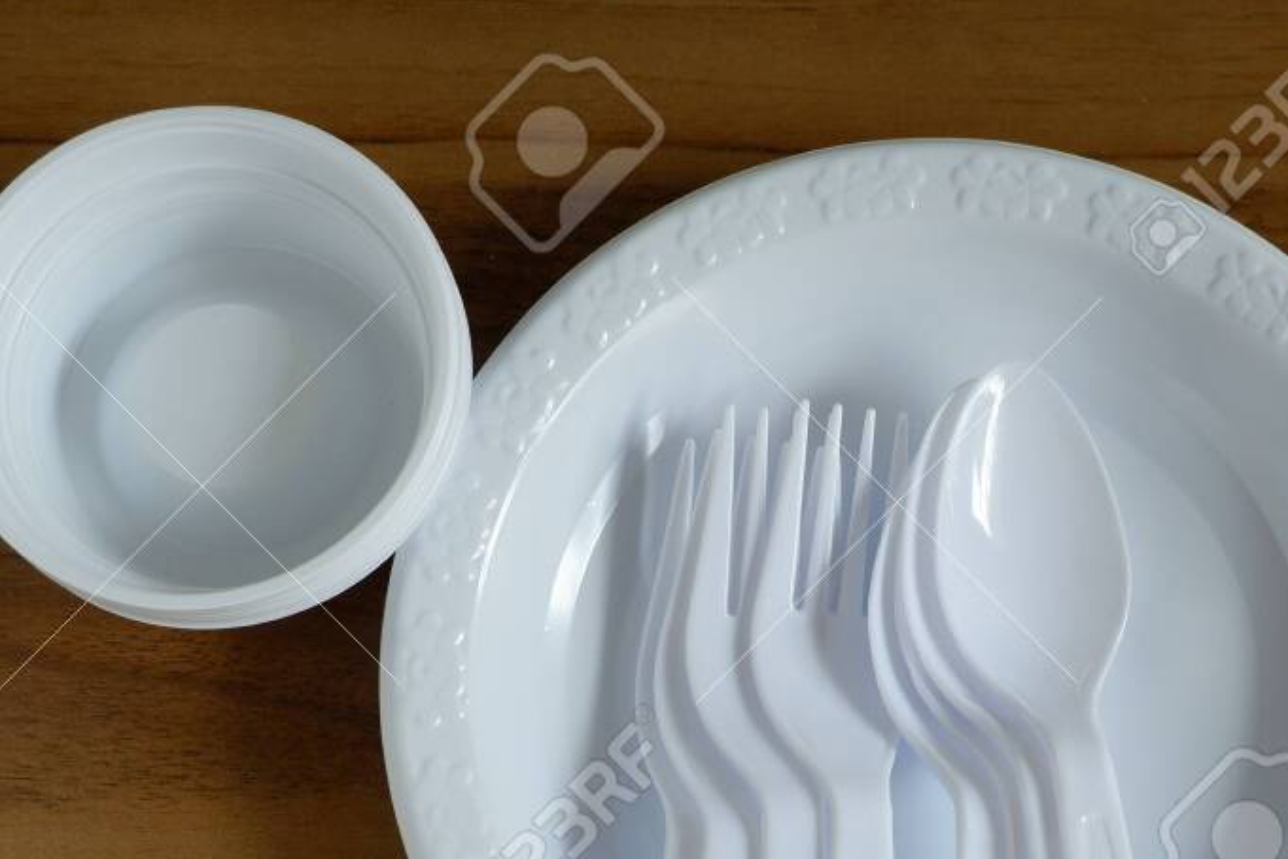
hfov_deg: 31.5
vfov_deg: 21.1
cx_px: 896
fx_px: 2254
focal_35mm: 63
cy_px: 770
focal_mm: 22.2
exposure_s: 1/125
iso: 800
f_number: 7.1
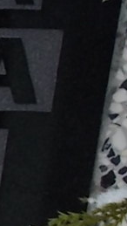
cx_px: -296
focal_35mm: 175
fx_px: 1046
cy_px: 20
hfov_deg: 6.2
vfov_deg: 12.2
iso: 80
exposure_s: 1/320
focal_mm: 4.6
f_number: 3.2
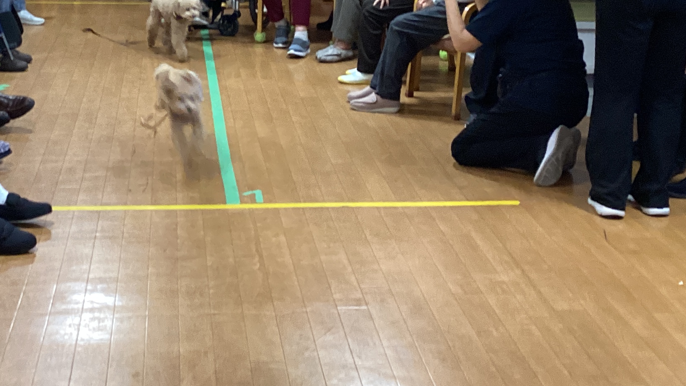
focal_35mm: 67
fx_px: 1219
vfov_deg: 18.0
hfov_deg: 31.4
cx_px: 291
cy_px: 143
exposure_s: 1/60
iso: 200
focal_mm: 3.3
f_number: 2.4
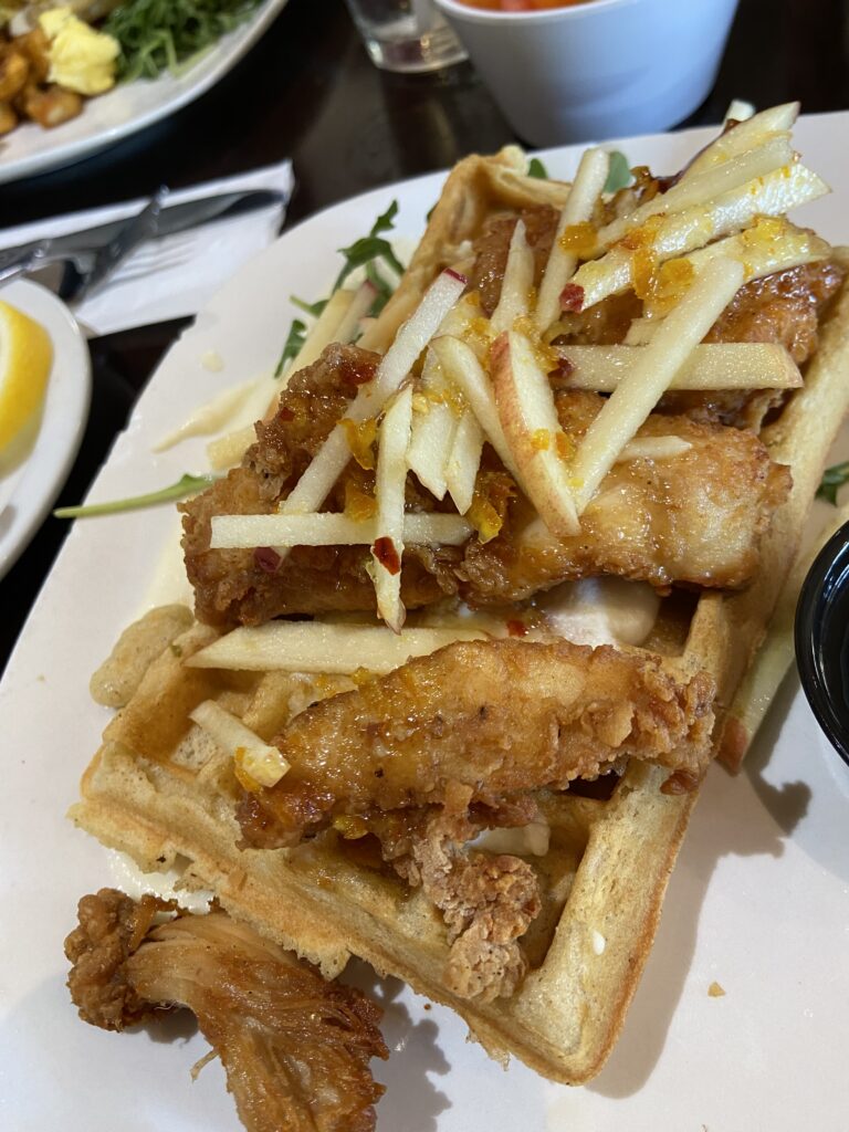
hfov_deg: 53.1
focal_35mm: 26
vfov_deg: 67.3
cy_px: 566
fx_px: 850
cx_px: 424
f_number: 1.8
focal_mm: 4.25
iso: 160
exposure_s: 1/60
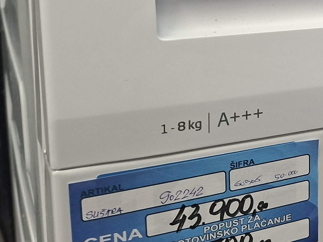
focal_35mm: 71
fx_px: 662
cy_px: 0
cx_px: 445
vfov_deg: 20.1
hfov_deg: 23.5
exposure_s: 1/100
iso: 250
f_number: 1.8
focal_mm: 5.54
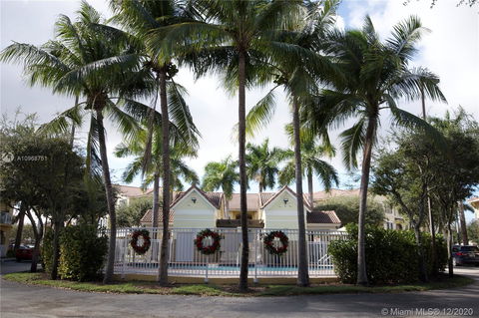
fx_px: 399
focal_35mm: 30
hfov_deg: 62.0
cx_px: 240
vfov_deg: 43.5
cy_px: 159
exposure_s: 1/160
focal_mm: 20
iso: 100
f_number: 6.3
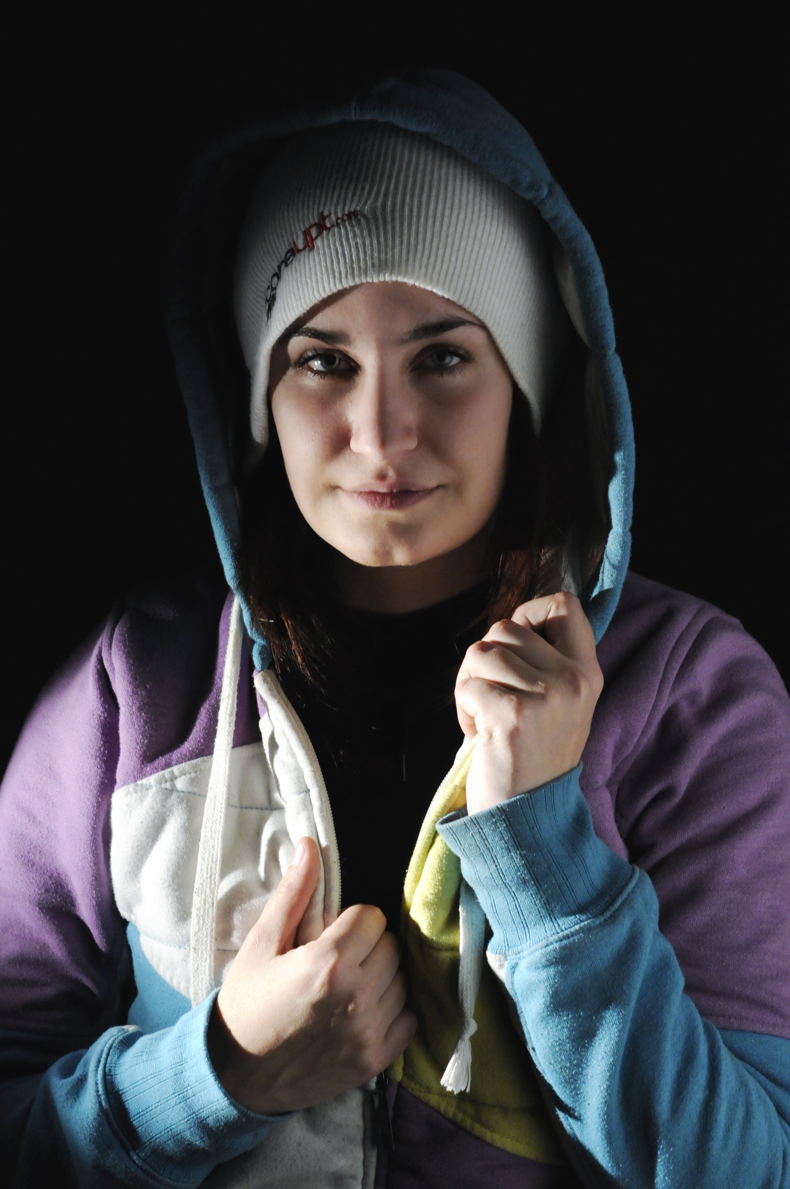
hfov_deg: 18.1
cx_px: 395
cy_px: 594
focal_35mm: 75
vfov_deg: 27.0
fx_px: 2475
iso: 1000
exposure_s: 1/80
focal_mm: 50
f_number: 5.6
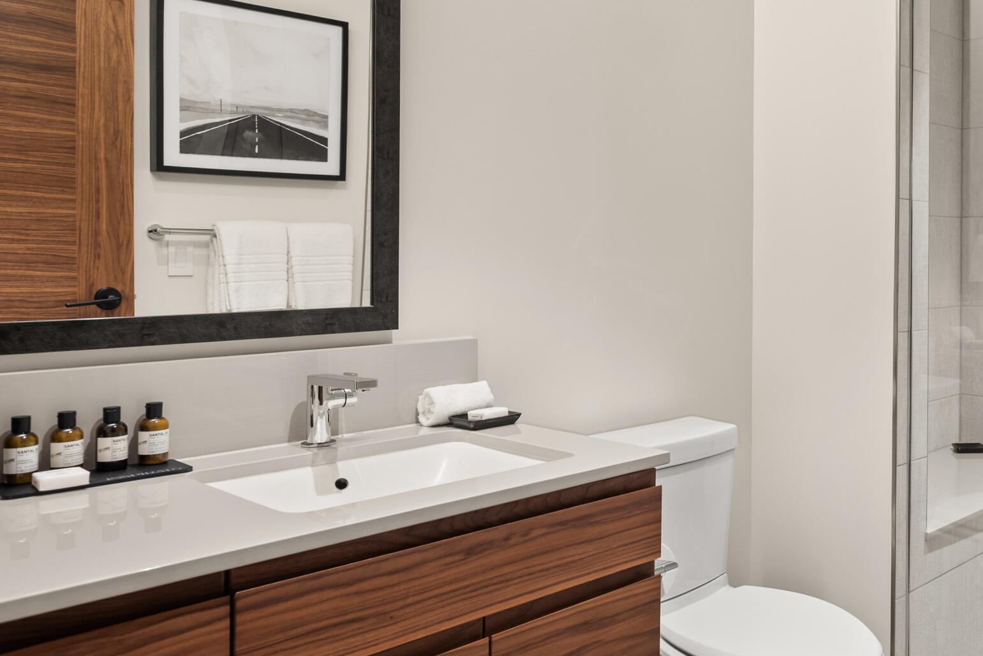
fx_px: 1010
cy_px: 245
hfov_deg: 47.2
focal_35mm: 37
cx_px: 865
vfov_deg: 35.8
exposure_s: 1/5
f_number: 7.1
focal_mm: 19
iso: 400
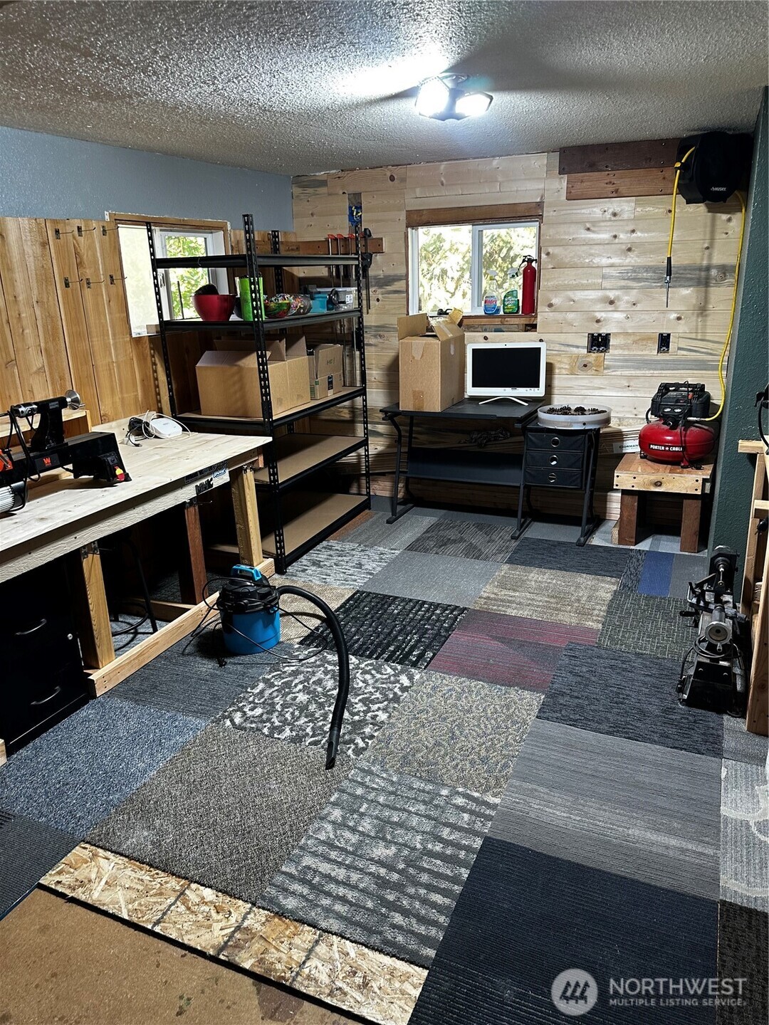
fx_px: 711
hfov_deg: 56.8
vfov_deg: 71.6
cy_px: 512
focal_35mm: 24
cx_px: 384
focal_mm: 6.86
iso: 125
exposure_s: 1/60
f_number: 1.78
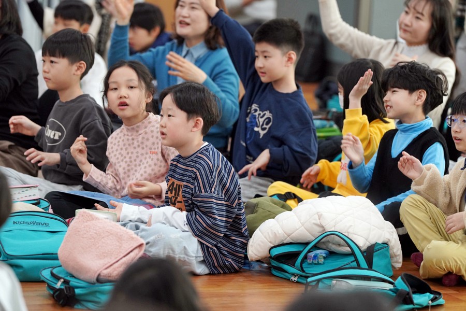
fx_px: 2589
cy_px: 156
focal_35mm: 200
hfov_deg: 10.3
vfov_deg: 6.9
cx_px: 233
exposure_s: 1/250
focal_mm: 200
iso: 2500
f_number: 4
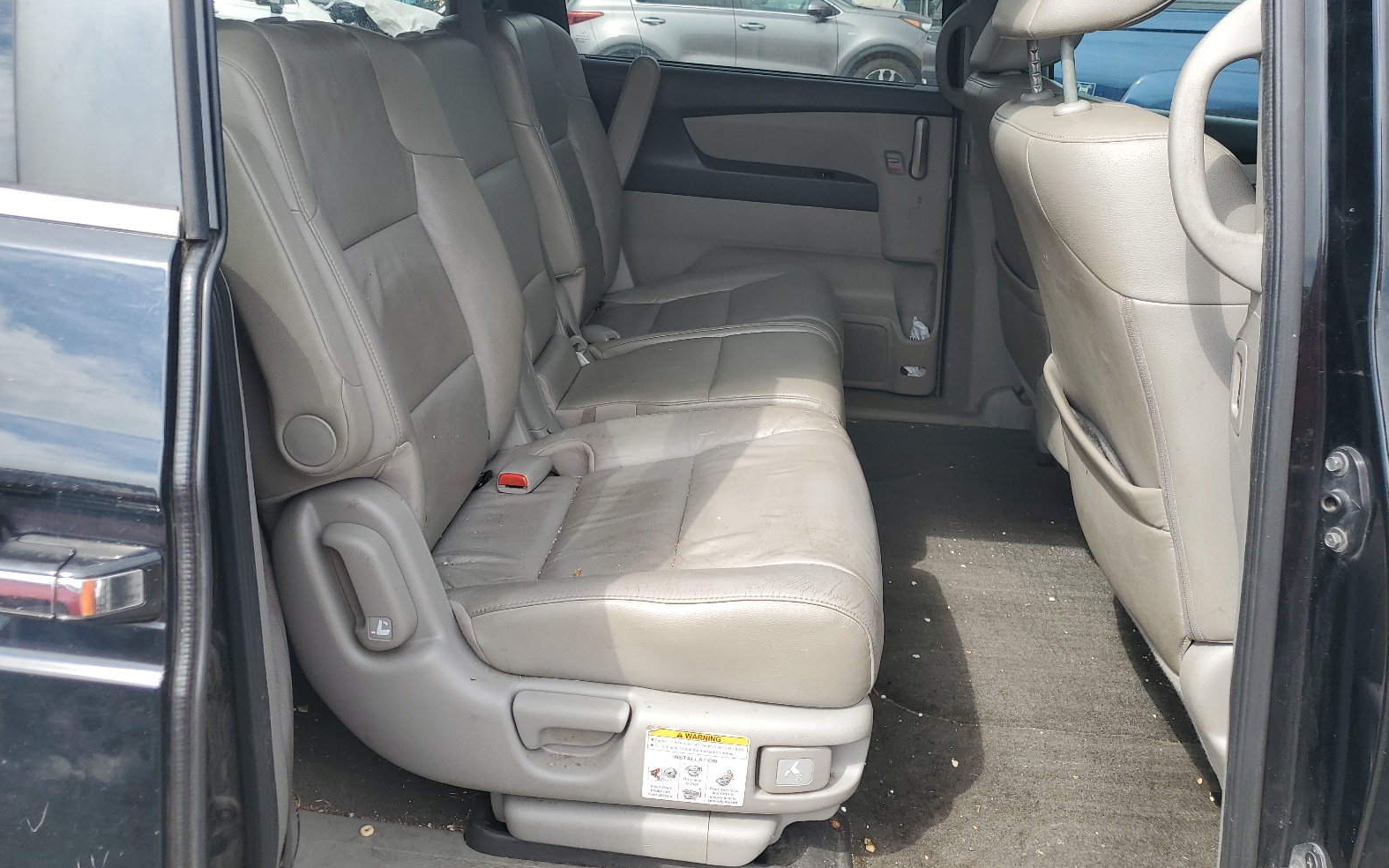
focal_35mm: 28
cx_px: 696
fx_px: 1060
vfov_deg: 44.3
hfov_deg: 66.5
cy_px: 350
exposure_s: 1/1000
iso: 50
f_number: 1.5
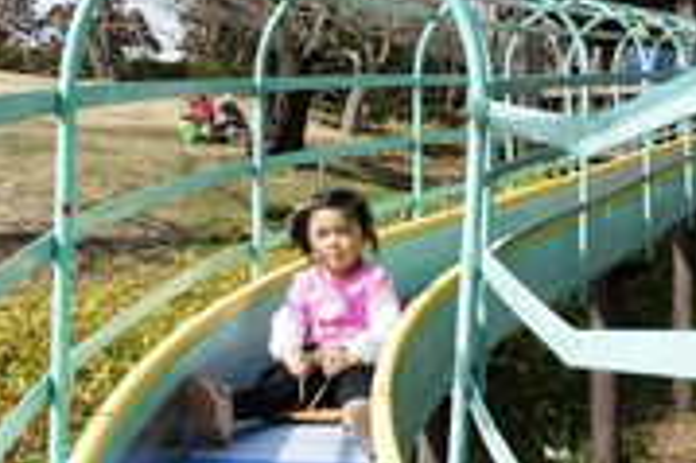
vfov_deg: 20.3
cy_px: 206
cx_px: 393
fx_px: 1294
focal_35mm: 67
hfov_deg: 30.1
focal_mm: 20
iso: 200
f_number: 11
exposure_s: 1/160
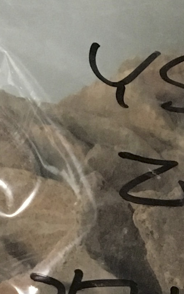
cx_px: 286
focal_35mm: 151
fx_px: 1212
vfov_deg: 13.3
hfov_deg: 8.5
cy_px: 394
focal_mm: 4.15
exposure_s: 1/15
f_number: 2.2
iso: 250
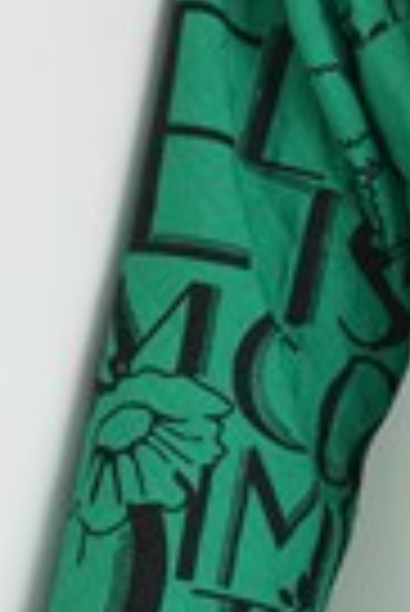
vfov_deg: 8.8
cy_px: 256
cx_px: 761
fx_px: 3987
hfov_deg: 5.8
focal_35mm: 234
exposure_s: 1/125
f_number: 5.6
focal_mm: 56
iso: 200
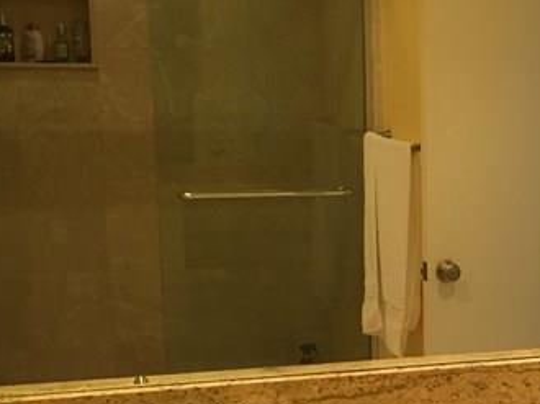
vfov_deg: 16.3
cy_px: 309
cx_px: 591
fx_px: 1403
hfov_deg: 20.8
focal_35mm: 90
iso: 80
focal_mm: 4.15
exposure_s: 1/33
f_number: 2.2
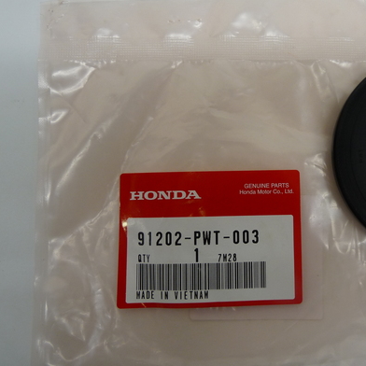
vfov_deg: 42.7
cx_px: 283
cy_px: 157
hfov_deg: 41.3
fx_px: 467
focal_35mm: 39
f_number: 2.8
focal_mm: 4.8
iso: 100
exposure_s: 1/40
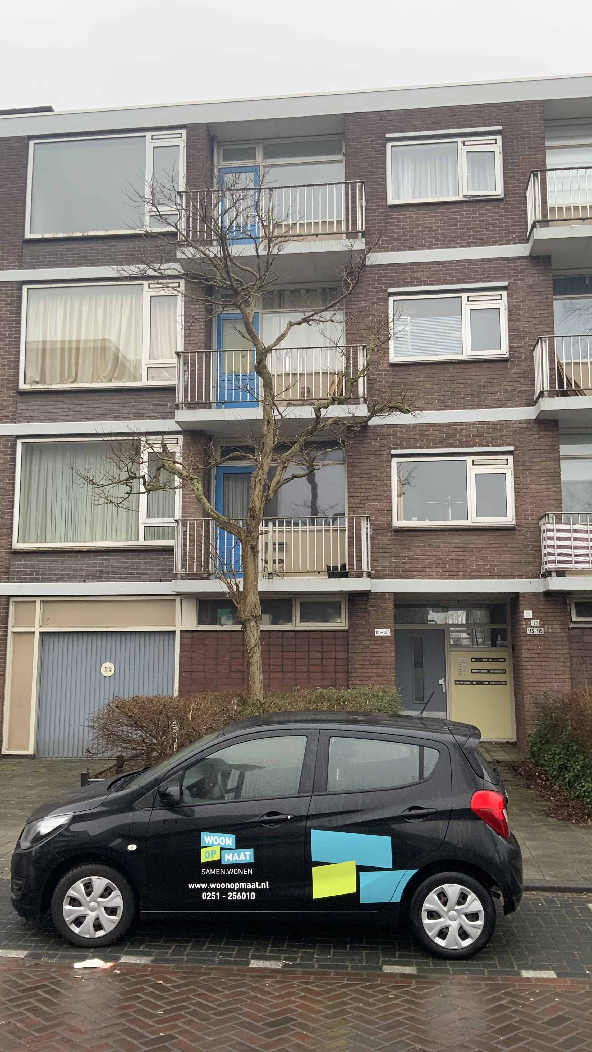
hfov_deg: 36.7
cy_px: 528
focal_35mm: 32
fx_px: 893
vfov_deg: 61.0
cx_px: 286
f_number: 1.8
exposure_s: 1/122
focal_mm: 3
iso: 40
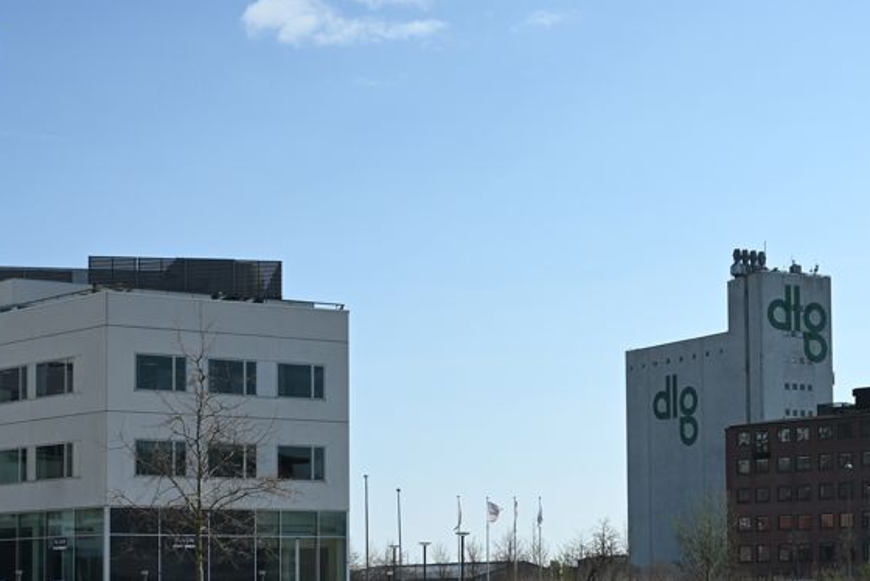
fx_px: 1934
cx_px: 457
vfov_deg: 16.9
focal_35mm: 80
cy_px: 482
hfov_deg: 25.3
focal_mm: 35
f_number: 5
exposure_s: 1/8000
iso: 640
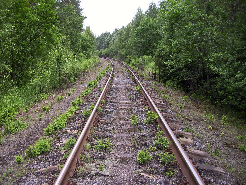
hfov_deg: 54.0
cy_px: 92
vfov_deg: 41.8
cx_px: 123
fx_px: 242
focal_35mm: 34
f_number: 2.9
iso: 80
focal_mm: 5.7
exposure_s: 1/160
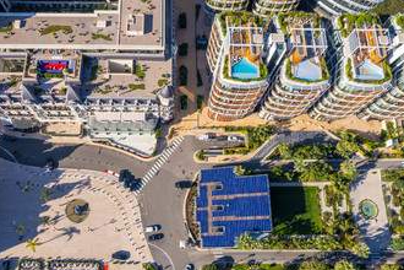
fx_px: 314
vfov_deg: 46.0
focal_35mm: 28
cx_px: 155
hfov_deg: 64.7
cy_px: 171
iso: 100
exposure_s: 1/1250
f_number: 2.8
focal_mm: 8.4
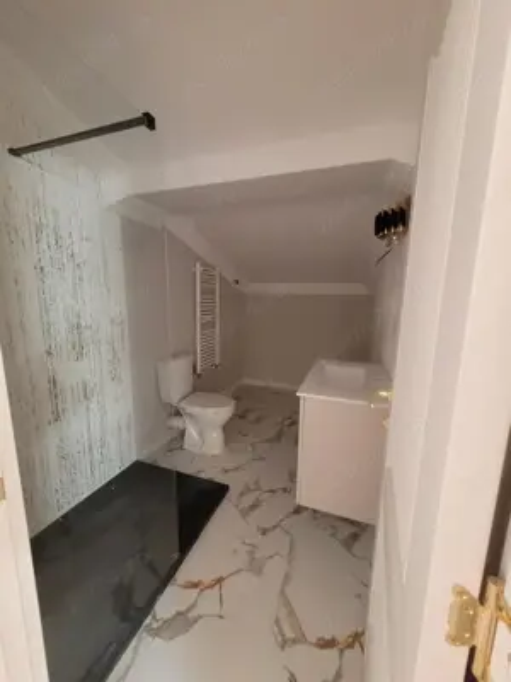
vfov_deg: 106.2
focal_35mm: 13
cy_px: 341
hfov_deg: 89.9
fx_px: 256
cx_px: 256
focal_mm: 1.74
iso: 500
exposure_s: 1/33
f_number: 2.2
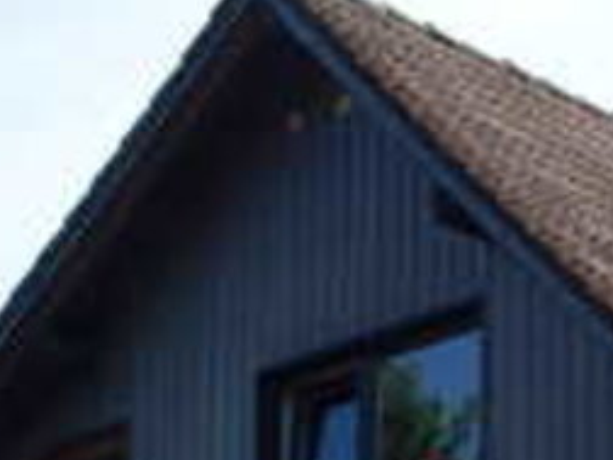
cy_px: 935
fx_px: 3205
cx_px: 350
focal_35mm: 181
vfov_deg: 7.8
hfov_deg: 10.9
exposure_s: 1/90
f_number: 8.4
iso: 80
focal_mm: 6.3
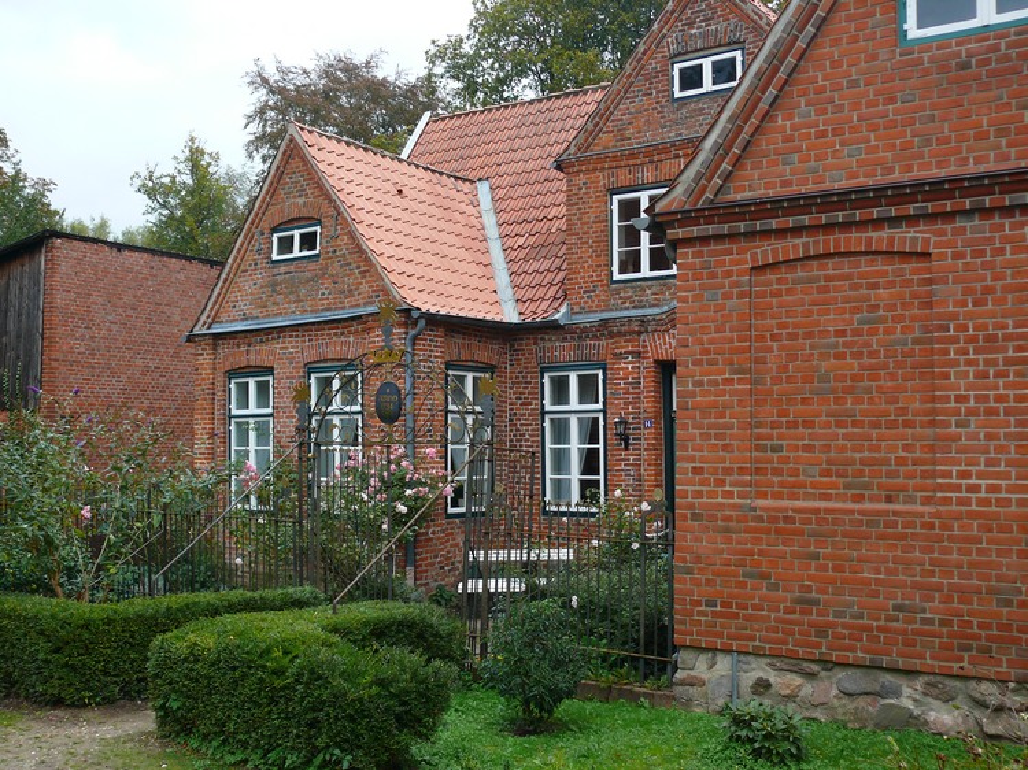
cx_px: 514
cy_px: 385
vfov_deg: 35.9
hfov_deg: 46.8
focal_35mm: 40
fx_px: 1188
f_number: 2.8
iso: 100
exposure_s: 1/125
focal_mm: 8.5
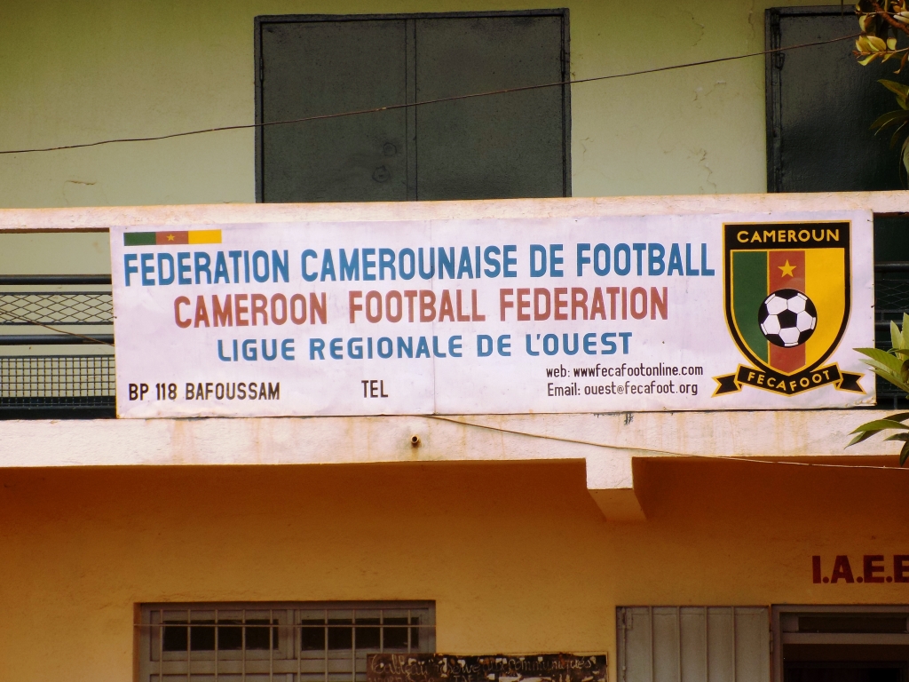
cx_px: 454
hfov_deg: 20.2
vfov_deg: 15.2
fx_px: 2547
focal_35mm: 97
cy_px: 341
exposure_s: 1/250
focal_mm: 17.2
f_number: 4.6
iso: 80
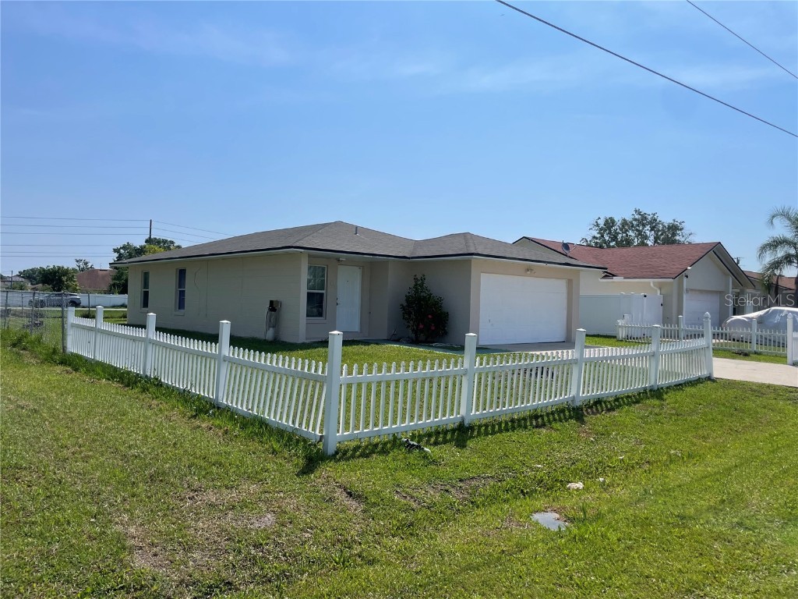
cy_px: 300
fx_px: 599
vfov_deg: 53.1
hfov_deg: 67.3
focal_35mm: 26
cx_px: 399
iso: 32
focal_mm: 4.2
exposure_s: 1/6494
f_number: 1.6
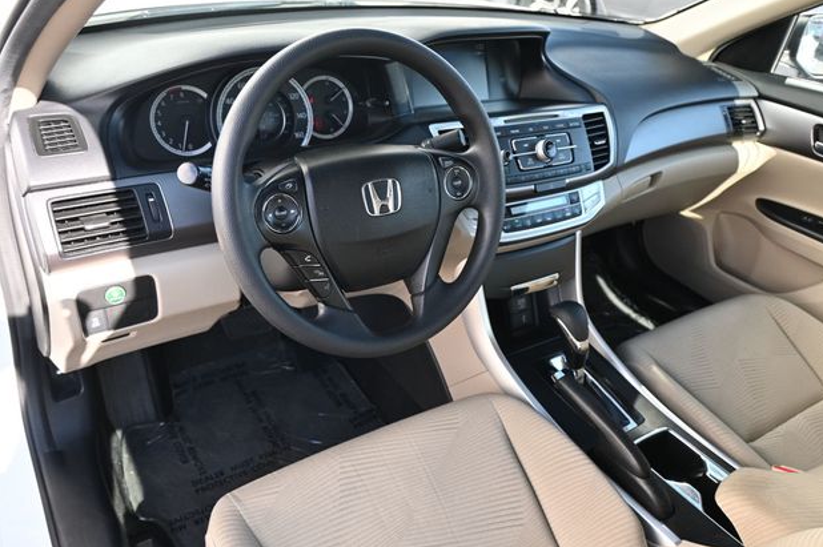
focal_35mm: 30
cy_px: 279
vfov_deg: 44.2
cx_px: 425
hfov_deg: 62.8
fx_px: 674
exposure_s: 1/200
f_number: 3.8
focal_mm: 19
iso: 400
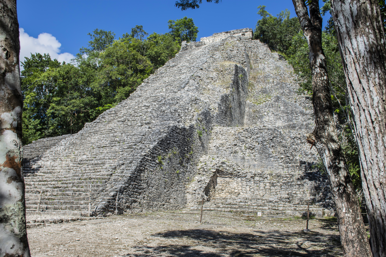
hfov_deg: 49.6
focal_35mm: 39
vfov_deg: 34.2
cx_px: 193
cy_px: 128
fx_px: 418
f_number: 8
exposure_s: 1/500
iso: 200
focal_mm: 26
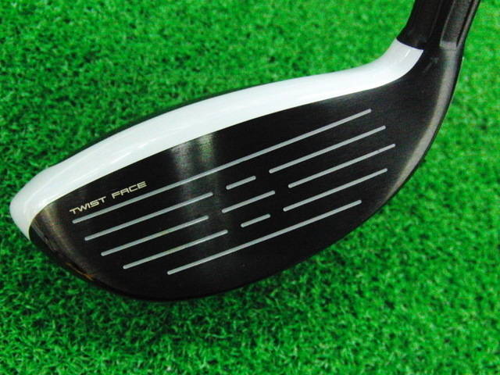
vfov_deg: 38.7
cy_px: 188
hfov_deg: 50.1
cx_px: 250
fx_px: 534
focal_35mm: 37
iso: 3200
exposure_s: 1/160
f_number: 3.6
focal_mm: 6.42
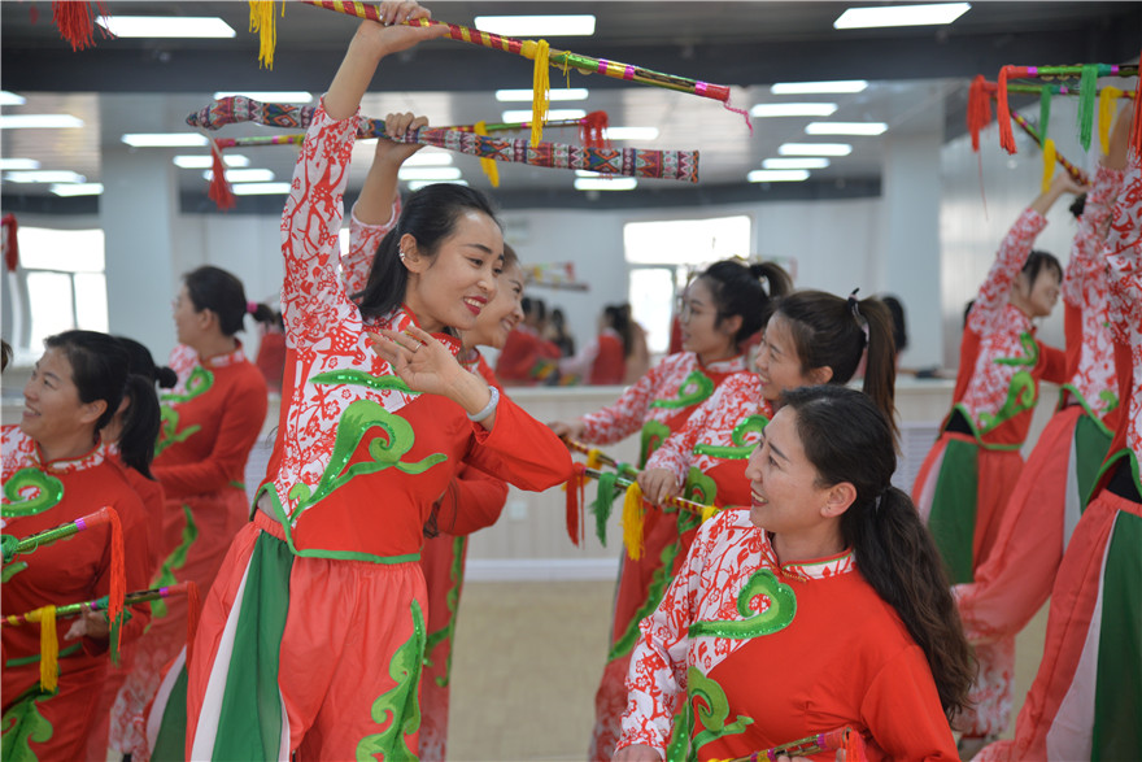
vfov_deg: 18.2
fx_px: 2379
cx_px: 571
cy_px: 381
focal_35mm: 75
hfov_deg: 27.0
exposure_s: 1/60
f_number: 4
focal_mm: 75
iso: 450
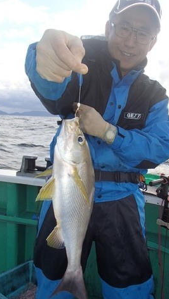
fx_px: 247
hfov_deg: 37.5
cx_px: 108
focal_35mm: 31
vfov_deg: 62.6
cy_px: 151
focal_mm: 5
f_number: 3.9
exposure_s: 1/200
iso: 100
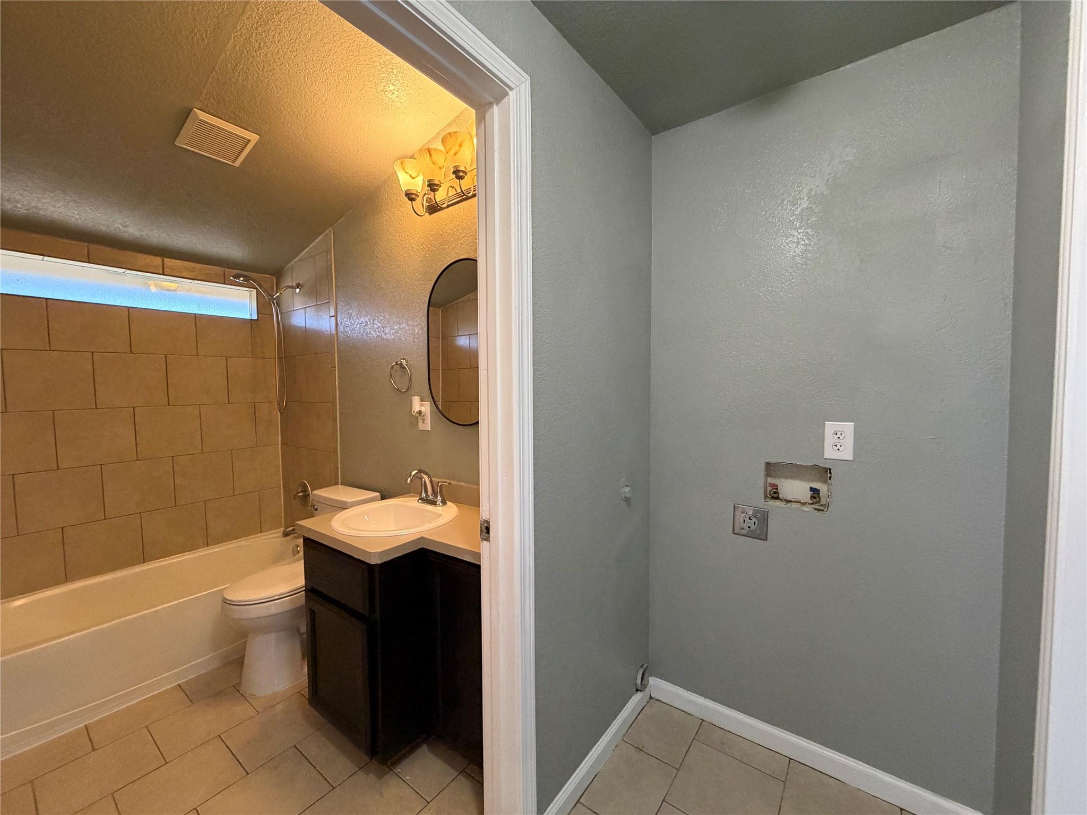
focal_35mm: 14
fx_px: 440
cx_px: 544
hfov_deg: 102.1
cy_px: 408
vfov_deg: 85.7
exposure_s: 1/60
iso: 400
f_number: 2.2
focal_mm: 2.22
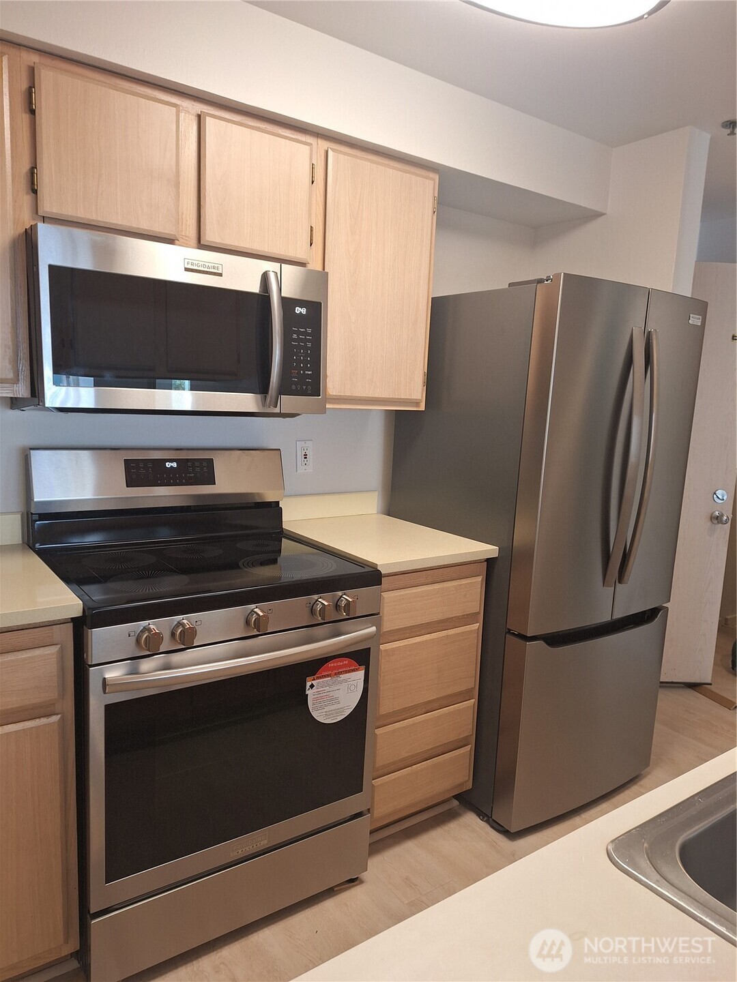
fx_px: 653
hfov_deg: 58.9
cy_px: 491
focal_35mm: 23
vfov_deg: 73.9
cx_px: 368
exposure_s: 1/40
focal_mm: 5.54
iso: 125
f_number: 1.8
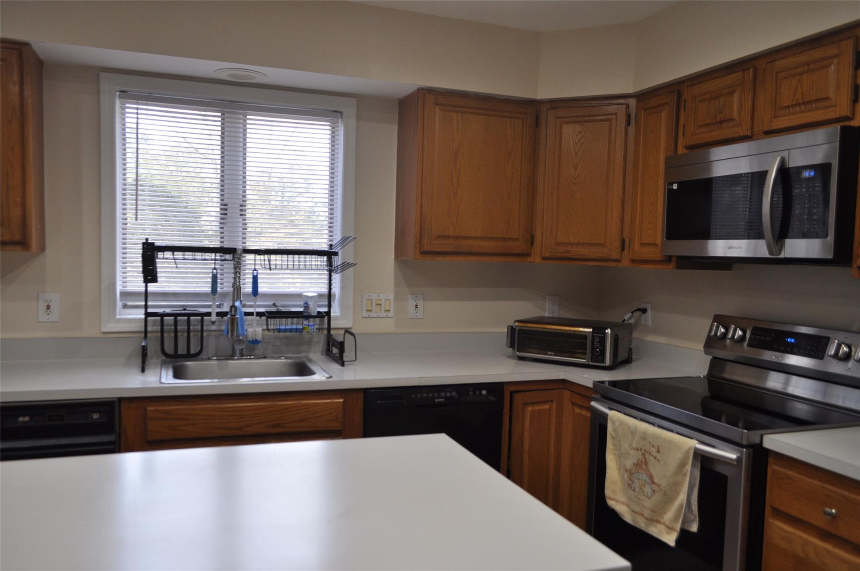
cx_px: 430
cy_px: 286
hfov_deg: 67.4
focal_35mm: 27
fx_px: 644
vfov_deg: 47.8
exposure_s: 1/100
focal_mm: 18
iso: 400
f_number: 5
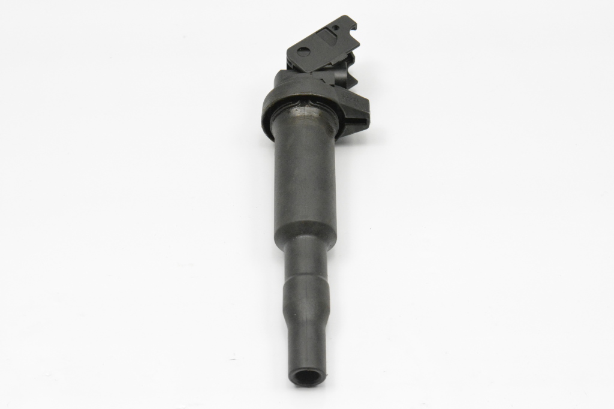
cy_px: 204
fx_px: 1330
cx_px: 307
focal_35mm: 78
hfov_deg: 26.0
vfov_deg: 17.5
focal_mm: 52
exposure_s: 1/640
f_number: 13
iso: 6400
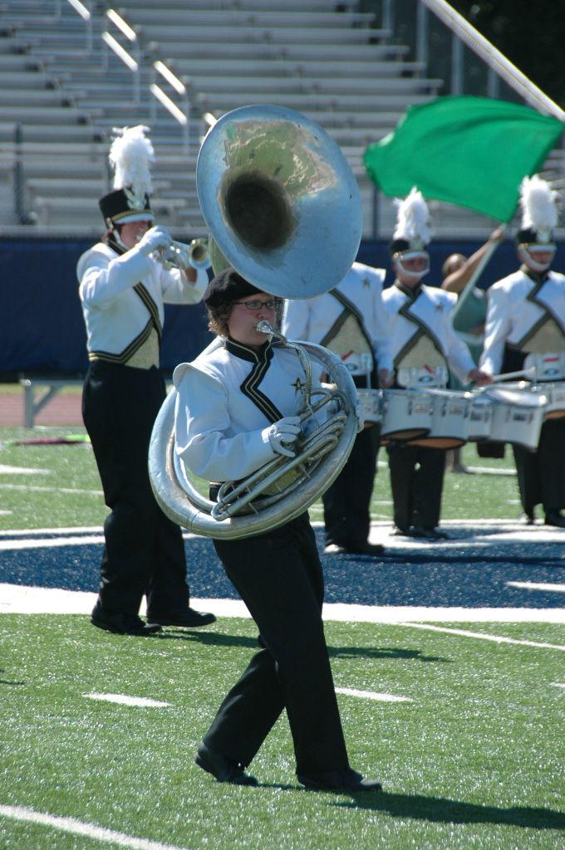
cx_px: 282
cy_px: 425
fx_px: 7081
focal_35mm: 300
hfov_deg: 4.6
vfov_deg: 6.9
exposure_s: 1/500
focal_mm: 200
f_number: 6.3
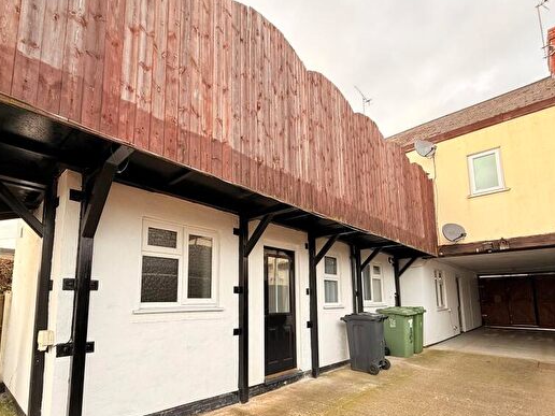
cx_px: 247
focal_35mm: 19
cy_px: 262
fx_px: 305
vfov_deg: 67.6
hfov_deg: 84.4
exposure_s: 1/99
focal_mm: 2.22
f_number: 2.2
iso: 50
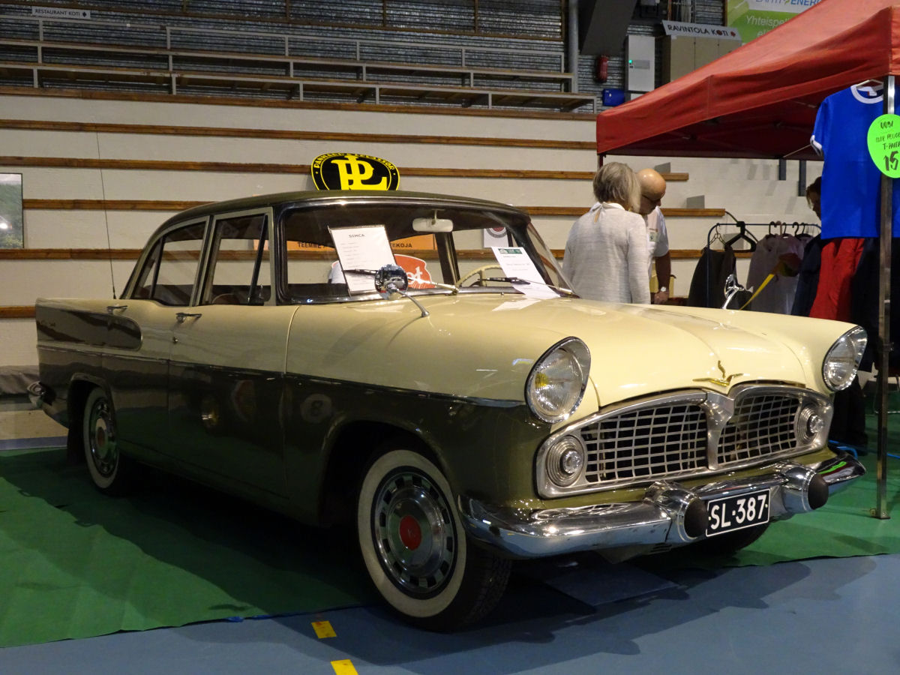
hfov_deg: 50.1
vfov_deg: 38.7
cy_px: 338
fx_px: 962
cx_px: 450
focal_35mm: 37
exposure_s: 1/20
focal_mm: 6.37
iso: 800
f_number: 4
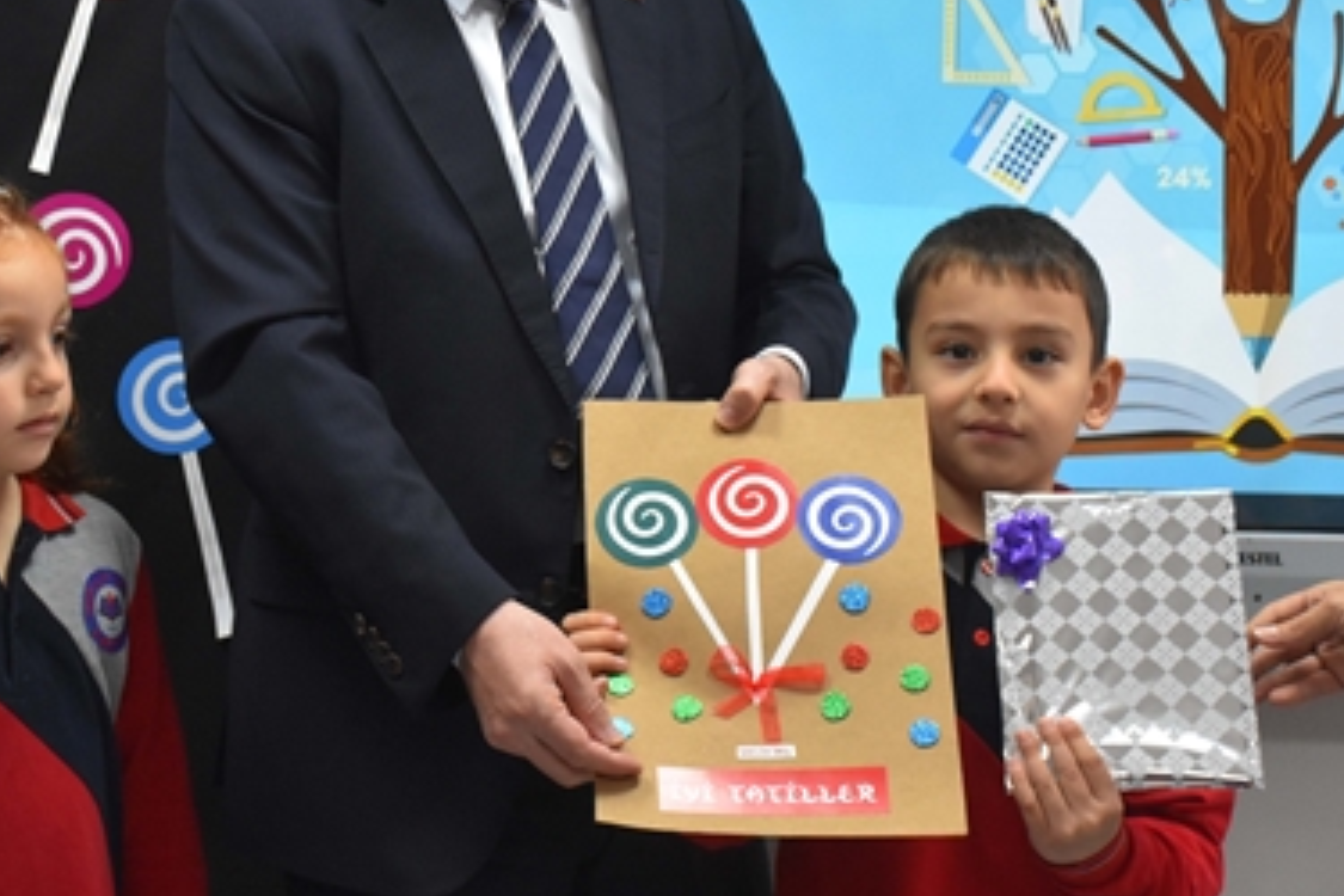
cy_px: 215
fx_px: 3584
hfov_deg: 21.2
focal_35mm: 96
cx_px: 473
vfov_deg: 14.2
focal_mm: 40
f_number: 5.6
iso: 3200
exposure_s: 1/125
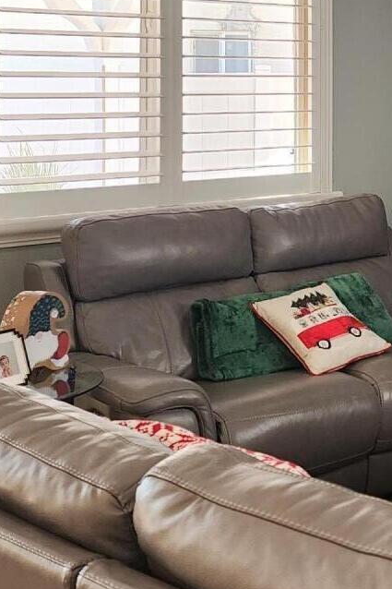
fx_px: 1226
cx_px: 481
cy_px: 60
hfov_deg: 17.3
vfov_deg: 26.1
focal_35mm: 75
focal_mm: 6.4
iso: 160
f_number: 1.8
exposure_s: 1/120
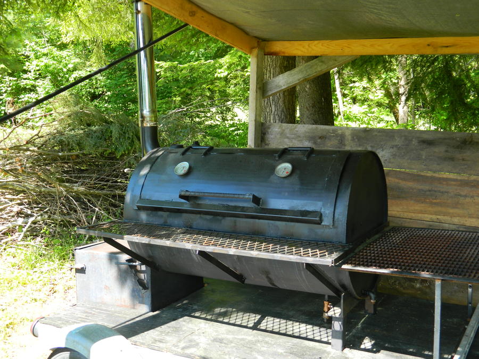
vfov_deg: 35.1
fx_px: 567
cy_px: 180
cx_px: 240
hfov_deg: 45.8
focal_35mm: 41
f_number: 3.5
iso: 80
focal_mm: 7.3
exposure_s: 1/60
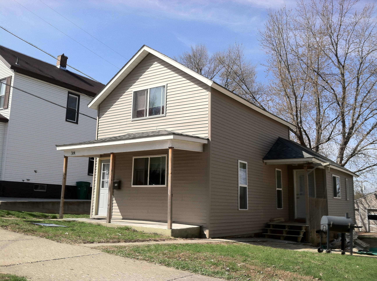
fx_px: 381
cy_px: 140
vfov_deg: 40.6
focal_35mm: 35
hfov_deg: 52.7
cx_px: 188
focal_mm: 3.85
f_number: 2.8
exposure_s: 1/1071
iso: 80
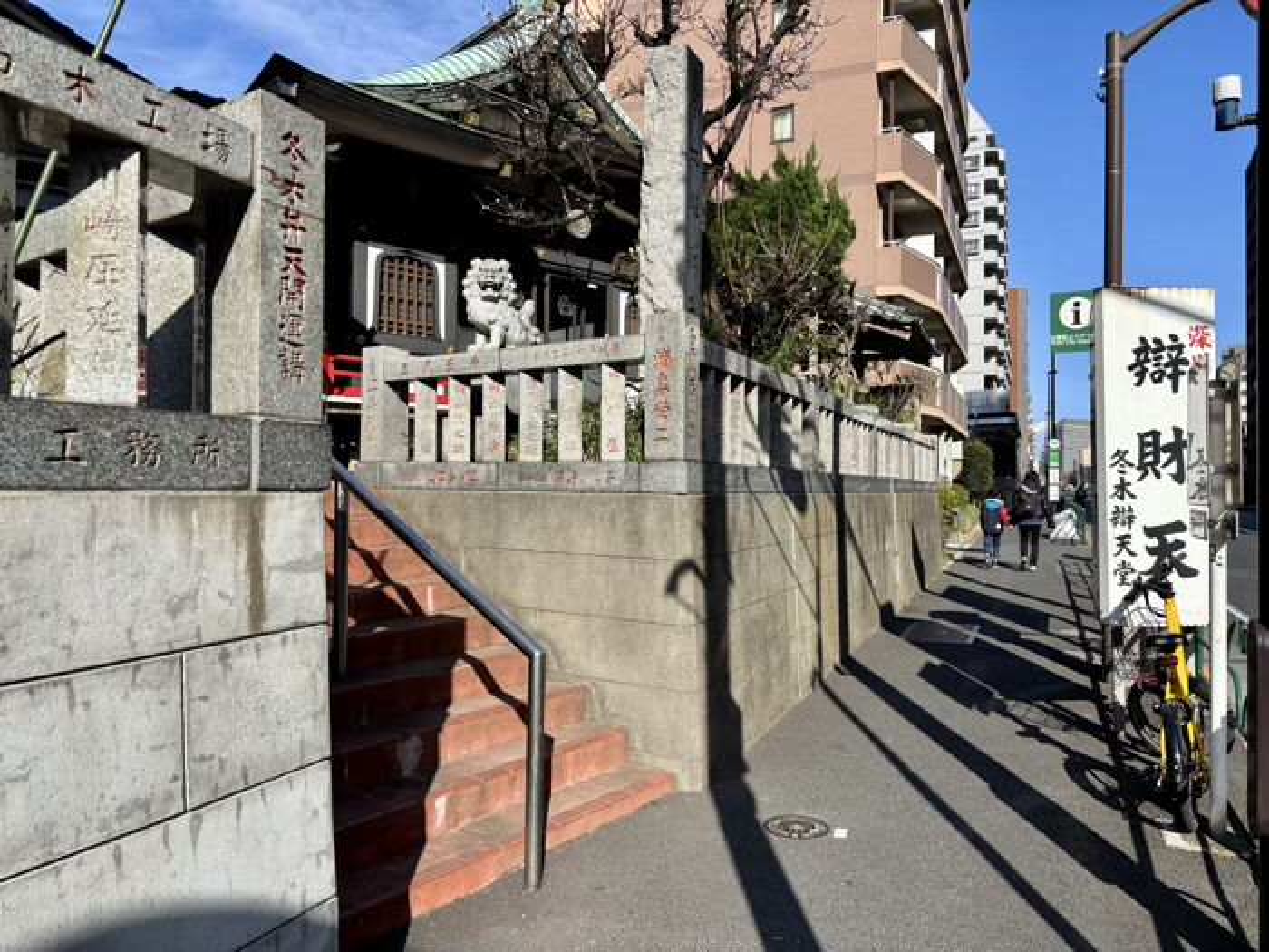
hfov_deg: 67.3
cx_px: 634
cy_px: 476
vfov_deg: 53.1
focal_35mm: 26
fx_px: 953
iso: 50
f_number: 1.6
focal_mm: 5.96
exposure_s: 1/2933
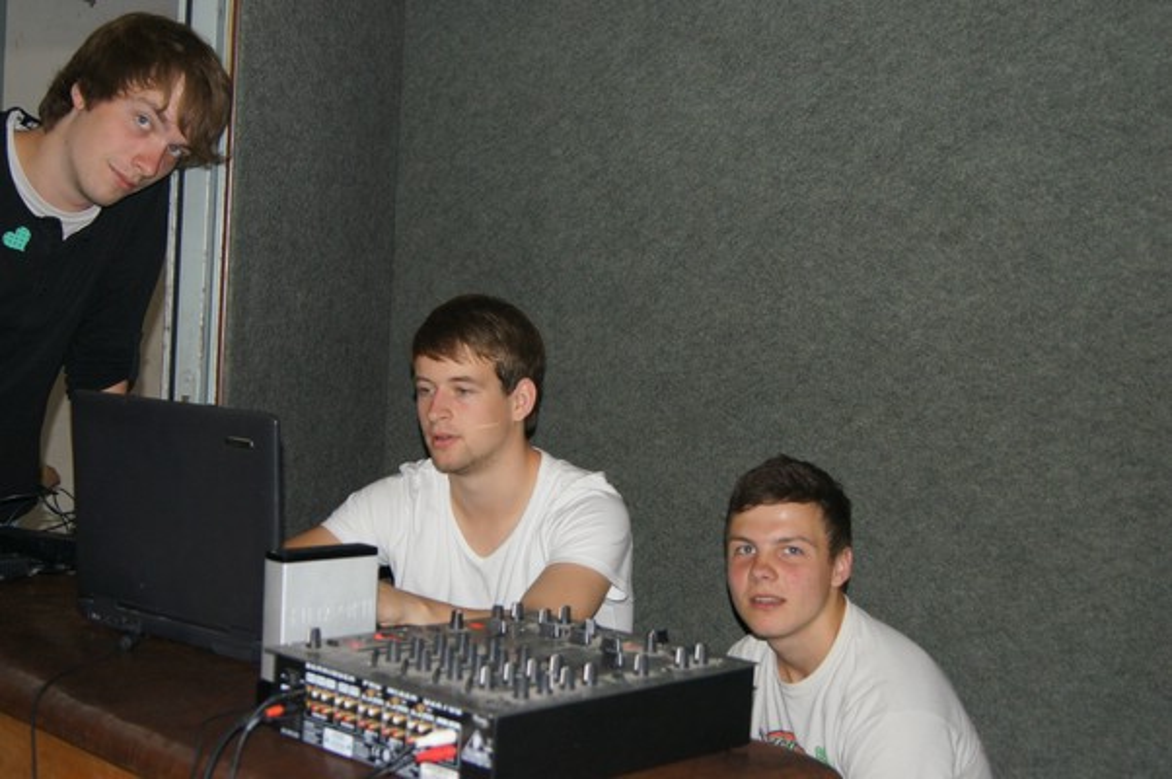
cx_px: 586
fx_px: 1707
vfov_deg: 25.7
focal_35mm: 52
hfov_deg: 37.9
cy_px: 390
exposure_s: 1/60
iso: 500
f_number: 4.5
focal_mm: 35
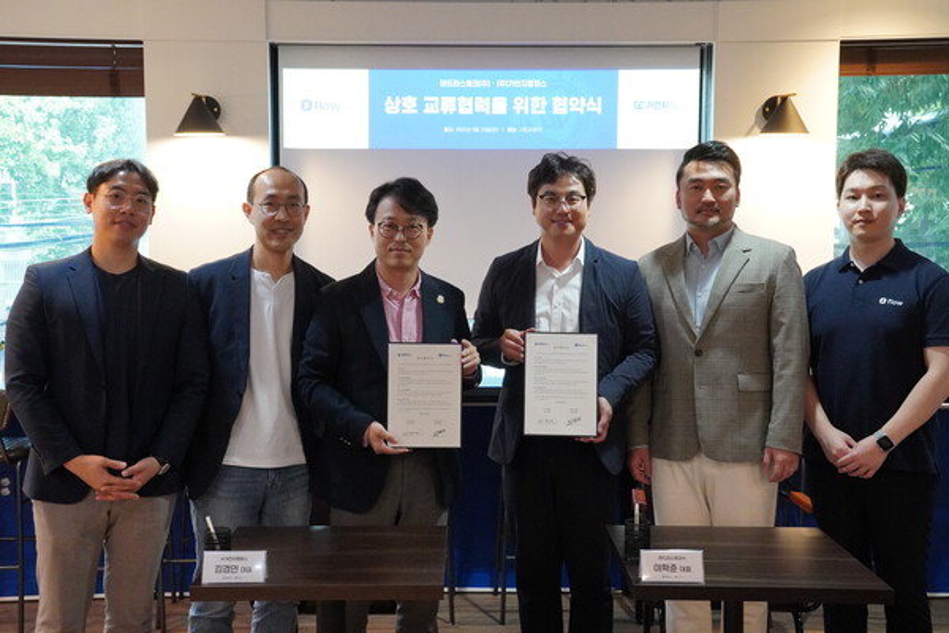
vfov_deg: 29.9
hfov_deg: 43.6
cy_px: 316
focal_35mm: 45
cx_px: 474
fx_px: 1186
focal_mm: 30
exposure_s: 1/250
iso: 6400
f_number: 5.6
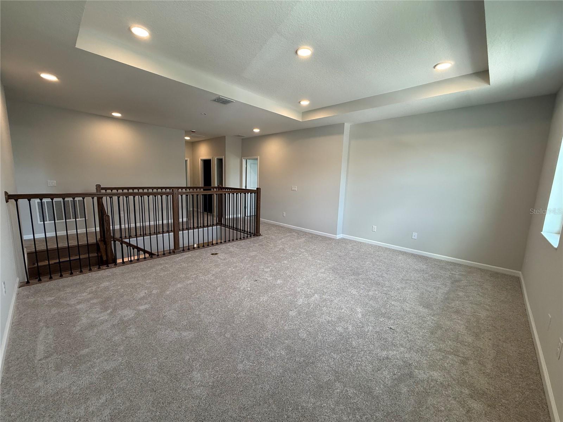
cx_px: 282
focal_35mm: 14
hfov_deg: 102.1
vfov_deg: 85.7
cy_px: 211
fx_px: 228
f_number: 2.2
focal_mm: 2.22
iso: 160
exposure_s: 1/120
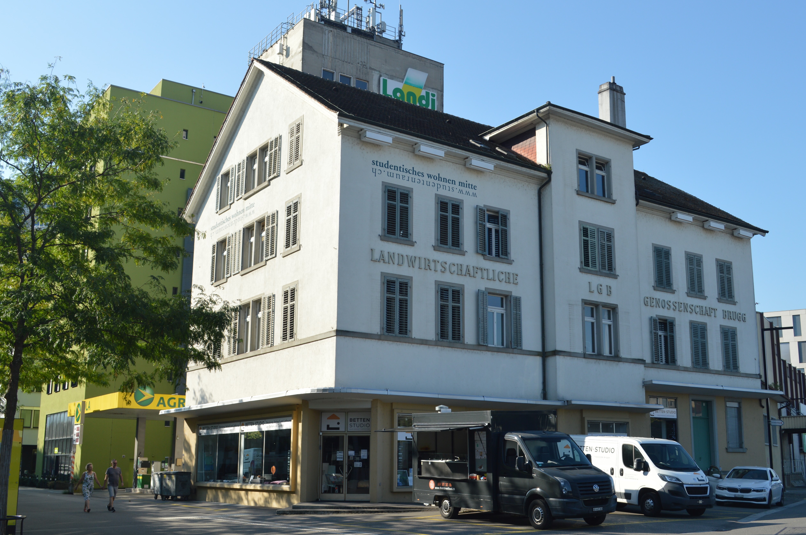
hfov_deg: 57.3
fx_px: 738
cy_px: 268
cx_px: 403
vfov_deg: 39.9
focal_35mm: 33
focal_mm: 22
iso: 100
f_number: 7.1
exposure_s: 1/200
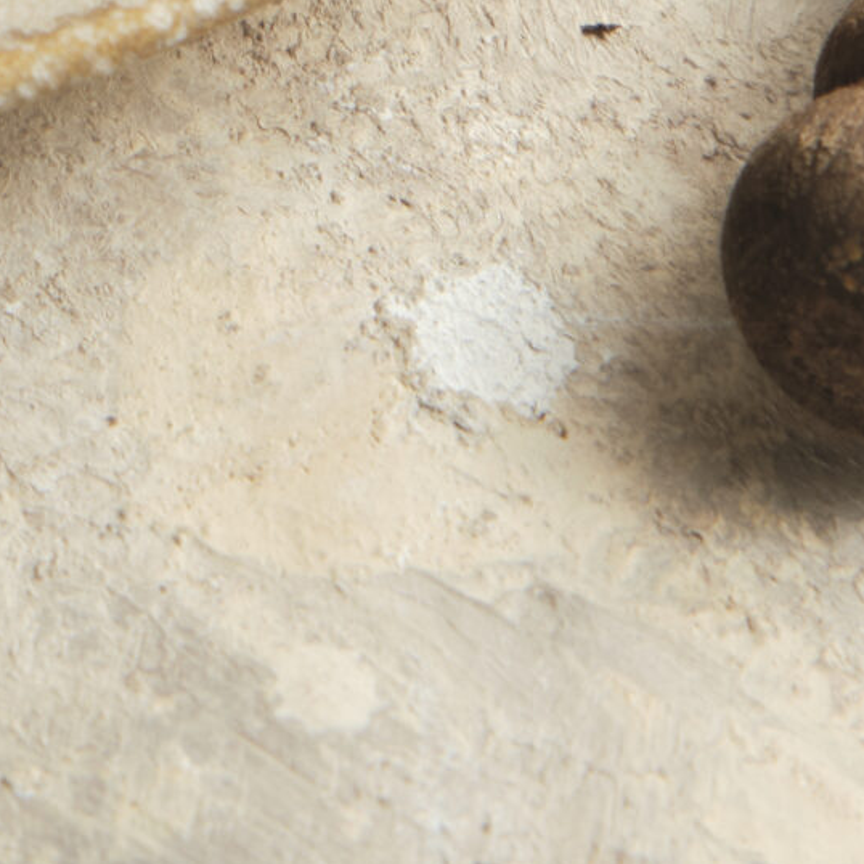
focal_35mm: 382
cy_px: -1400
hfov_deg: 4.6
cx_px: -32
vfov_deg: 4.5
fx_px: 10787
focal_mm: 56.3
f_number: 8
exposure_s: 1/250
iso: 200
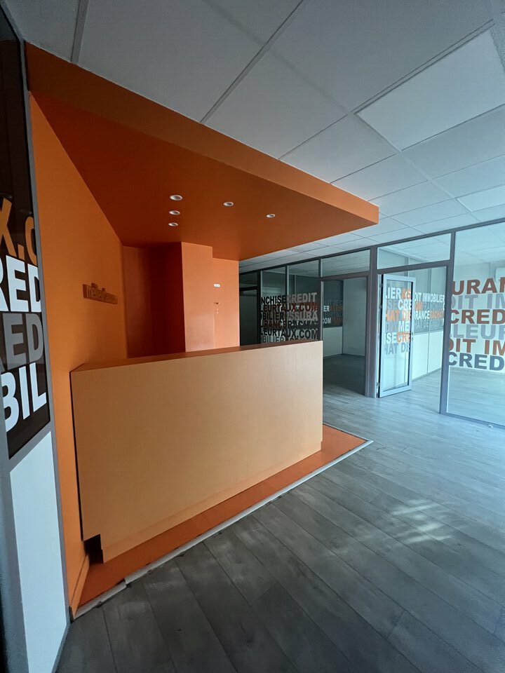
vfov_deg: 106.2
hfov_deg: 89.9
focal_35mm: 13
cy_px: 336
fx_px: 253
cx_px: 252
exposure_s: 1/60
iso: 640
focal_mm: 1.57
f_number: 1.8
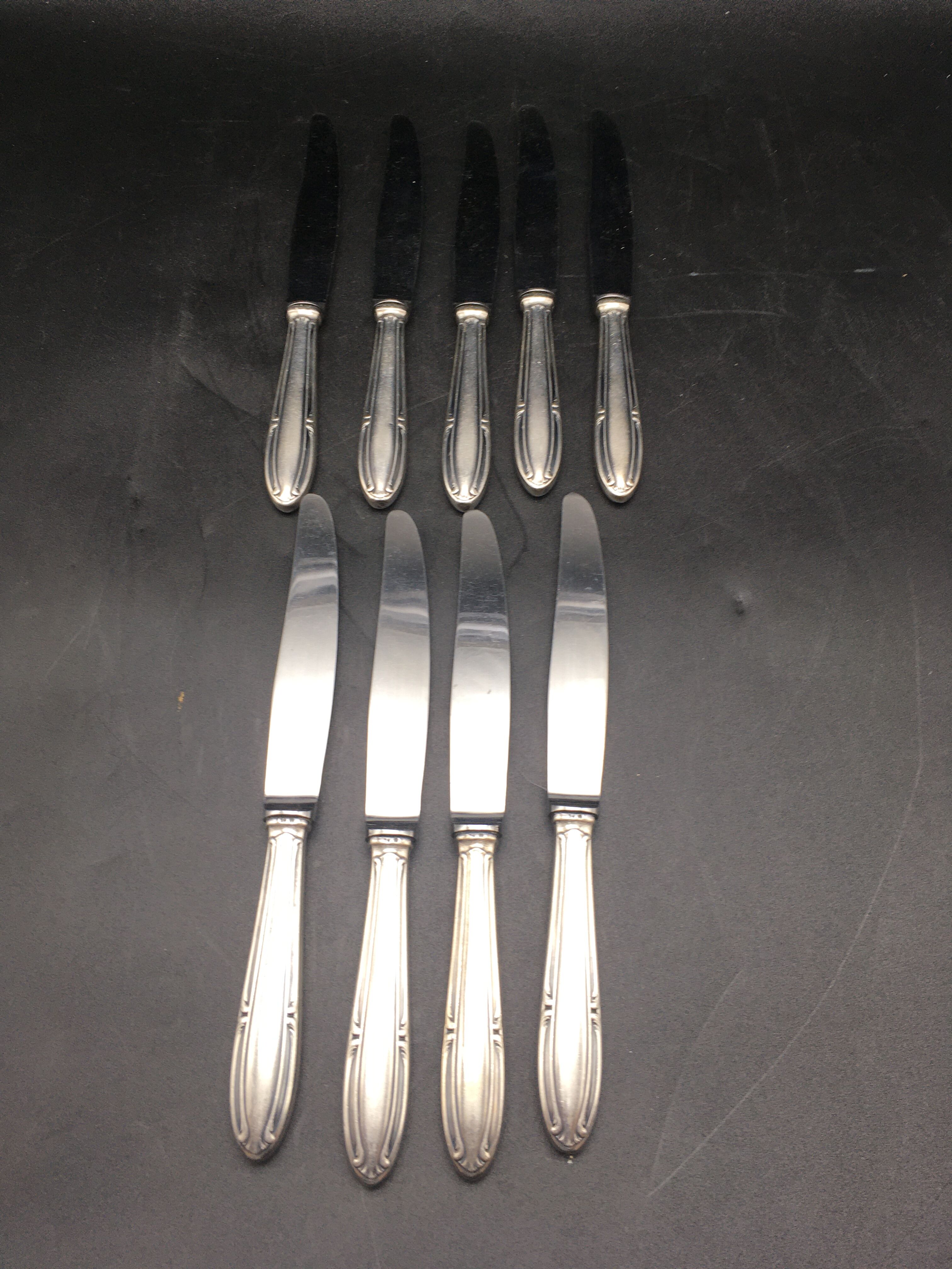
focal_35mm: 29
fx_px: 1063
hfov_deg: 48.2
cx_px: 476
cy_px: 634
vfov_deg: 61.7
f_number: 2.2
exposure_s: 1/100
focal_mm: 4.15
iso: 25
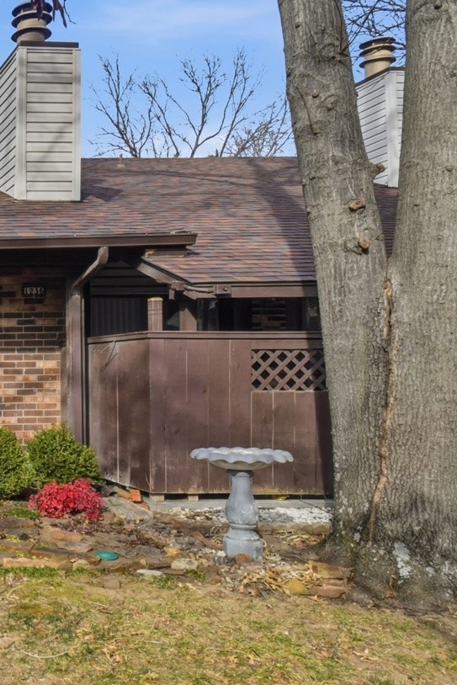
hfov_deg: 27.5
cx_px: -210
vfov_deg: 54.3
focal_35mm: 35
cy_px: 382
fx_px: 666
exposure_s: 1/800
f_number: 13
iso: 250
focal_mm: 10
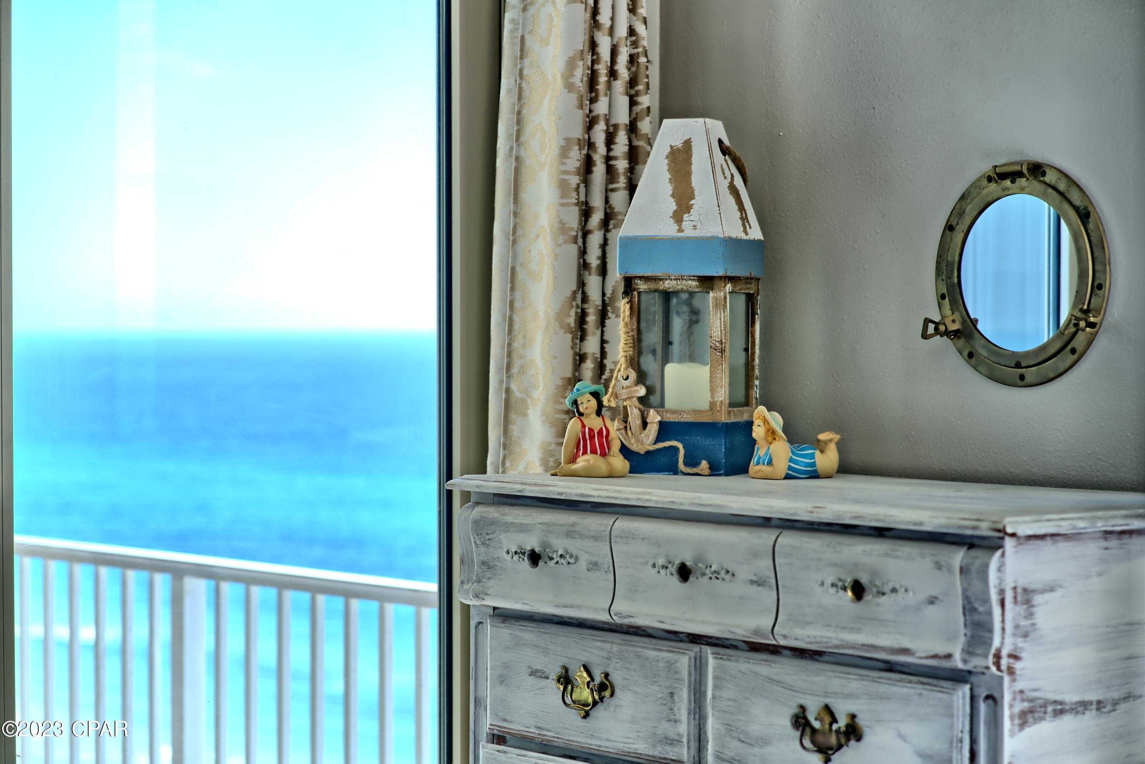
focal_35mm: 85
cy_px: 382
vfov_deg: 16.1
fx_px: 2704
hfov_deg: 23.9
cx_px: 572
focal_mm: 85
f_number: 4.5
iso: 100
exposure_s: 1/125
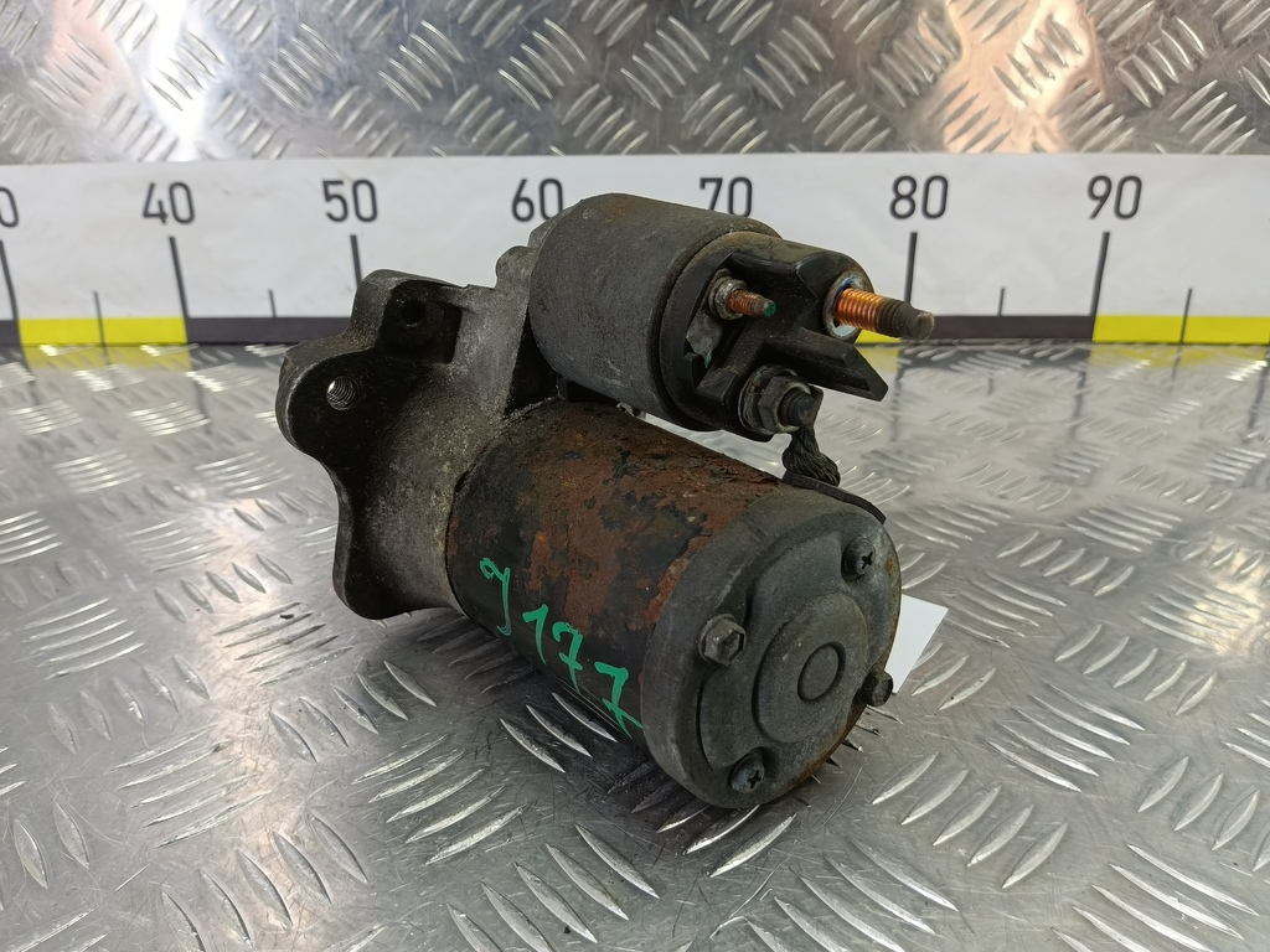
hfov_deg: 73.9
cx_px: 635
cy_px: 476
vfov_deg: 58.9
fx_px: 844
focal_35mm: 23
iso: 143
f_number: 1.6
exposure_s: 1/50
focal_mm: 4.11
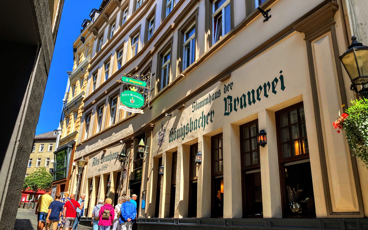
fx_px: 301
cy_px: 116
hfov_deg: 62.9
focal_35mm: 30
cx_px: 184
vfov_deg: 41.8
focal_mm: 3.99
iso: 20
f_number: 1.8
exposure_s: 1/727
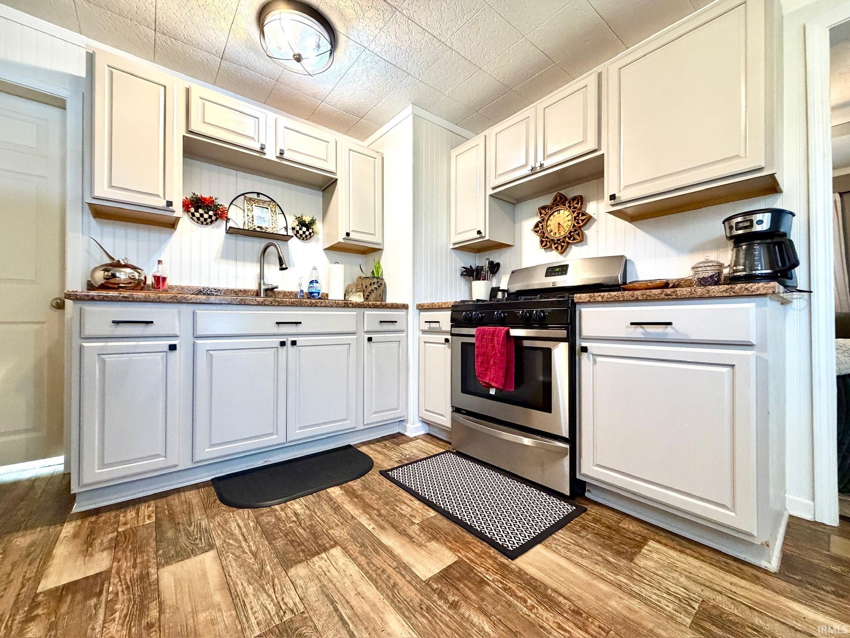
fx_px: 344
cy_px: 319
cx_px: 425
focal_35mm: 14
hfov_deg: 102.1
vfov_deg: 85.7
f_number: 2.2
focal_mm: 2.22
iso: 400
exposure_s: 1/60
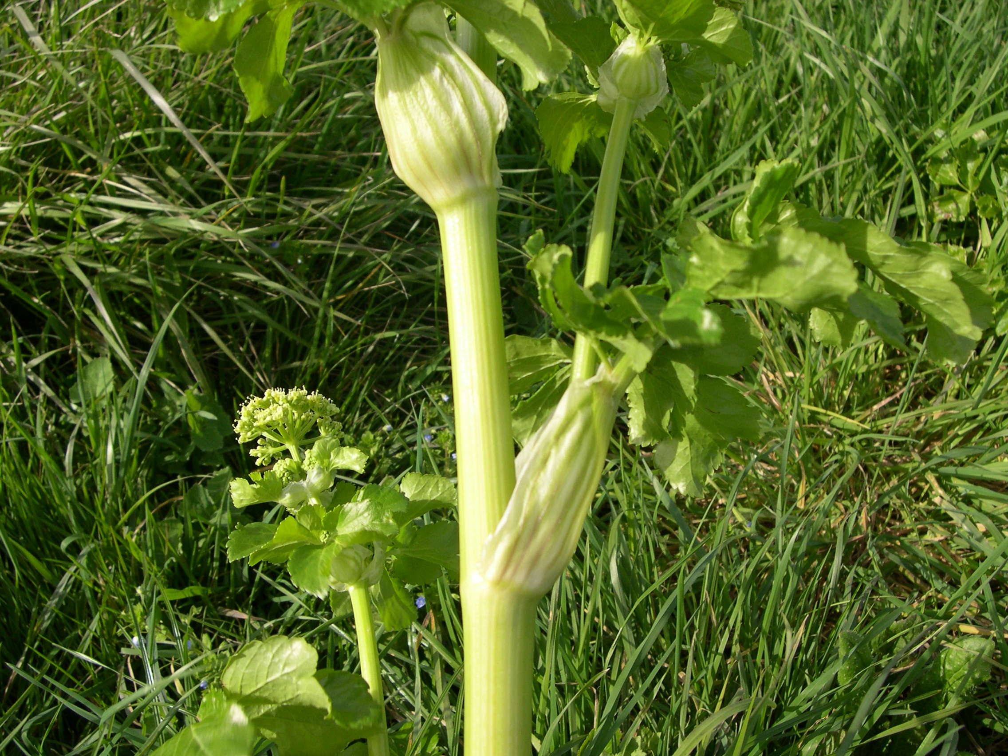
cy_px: 378
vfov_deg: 37.7
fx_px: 1107
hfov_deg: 49.0
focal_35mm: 38
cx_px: 504
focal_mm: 8
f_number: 7.6
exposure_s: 1/131
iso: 100
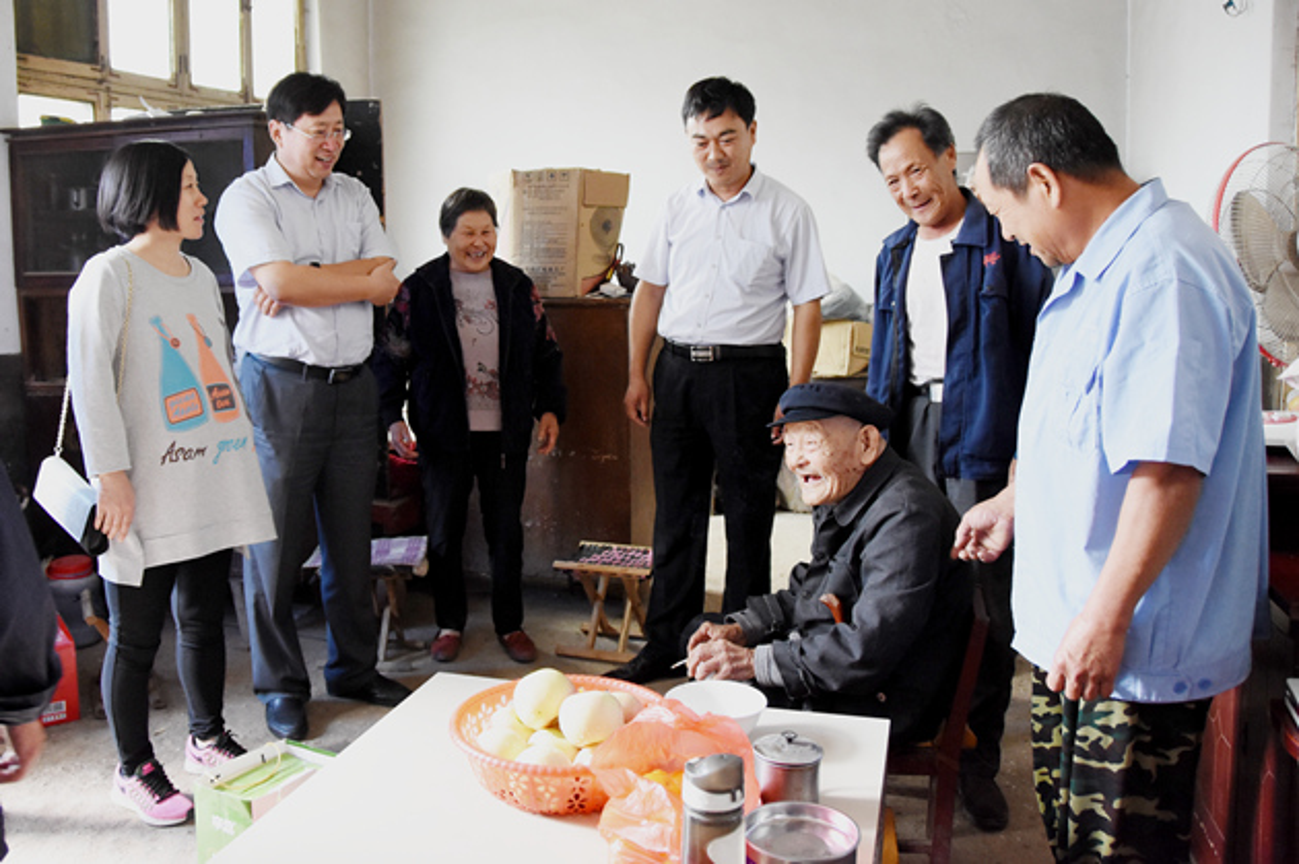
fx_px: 973
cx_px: 650
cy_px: 432
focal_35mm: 27
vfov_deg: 47.9
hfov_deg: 67.4
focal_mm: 18
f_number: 3.5
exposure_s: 1/30
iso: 2000
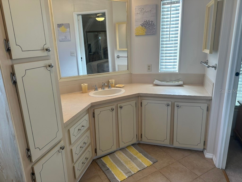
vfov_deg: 56.8
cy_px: 91
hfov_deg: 71.6
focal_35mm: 24
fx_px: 168
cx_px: 121
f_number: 1.78
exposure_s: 1/161
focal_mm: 6.86
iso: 80
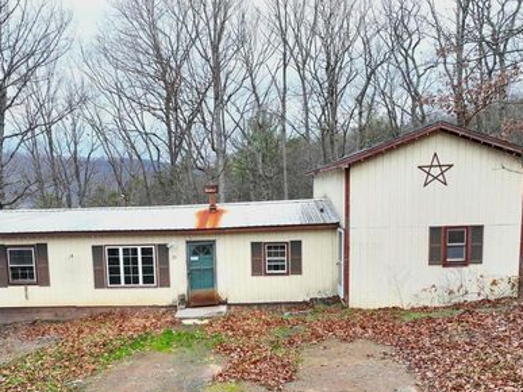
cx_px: 228
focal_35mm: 31
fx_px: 468
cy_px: 251
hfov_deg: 58.2
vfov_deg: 44.9
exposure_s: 1/500
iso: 200
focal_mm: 12.29
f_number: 2.8
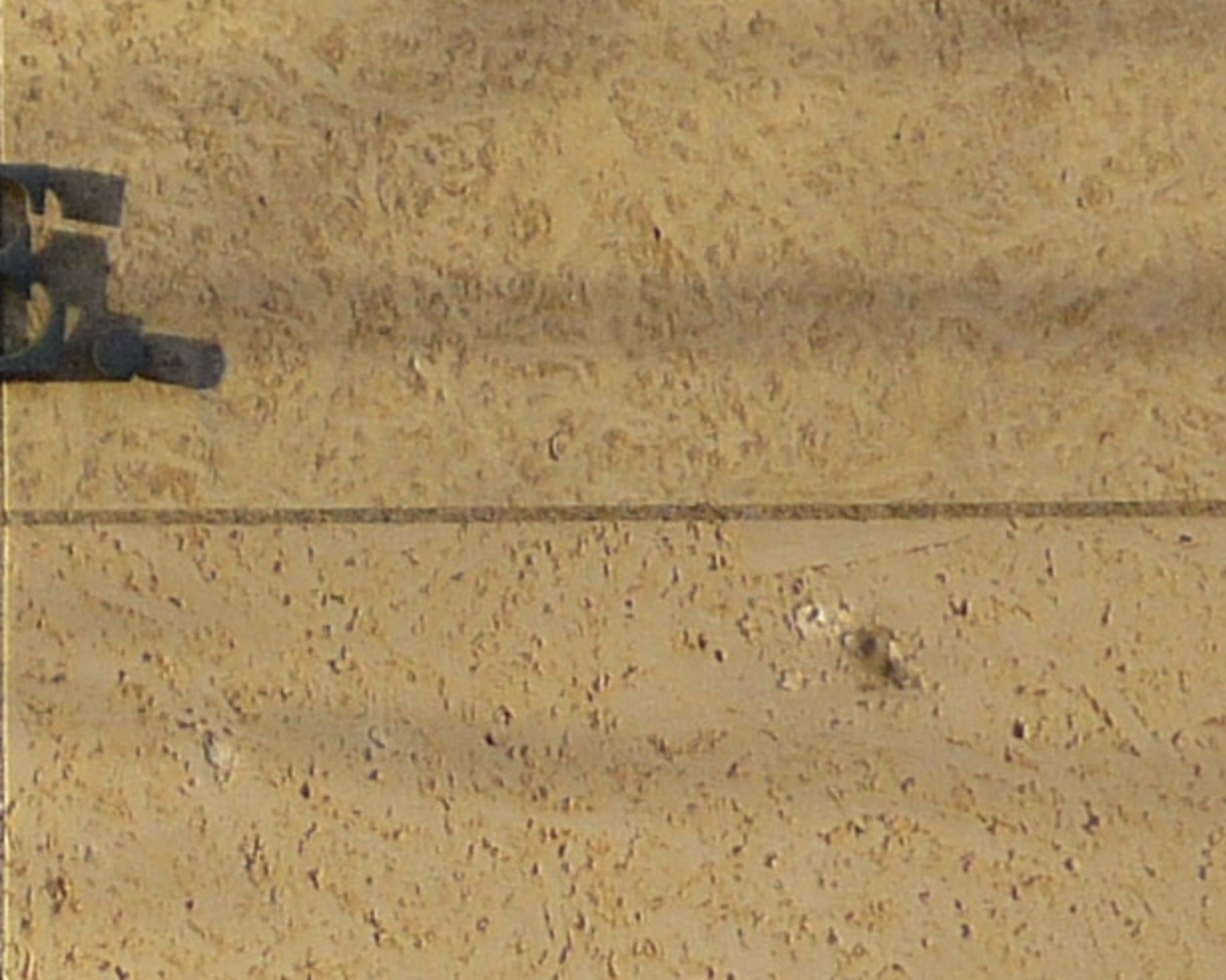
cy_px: -444
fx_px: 6205
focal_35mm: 171
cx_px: -1306
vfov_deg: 8.8
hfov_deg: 10.3
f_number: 2.8
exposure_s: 1/800
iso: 100
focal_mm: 5.5
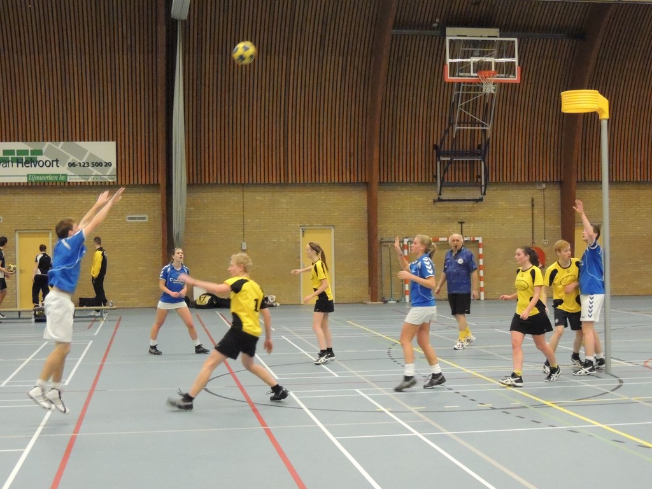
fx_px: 1130
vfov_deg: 24.4
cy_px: 244
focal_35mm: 60
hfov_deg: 32.2
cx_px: 326
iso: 3200
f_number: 3.7
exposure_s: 1/100
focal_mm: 10.7
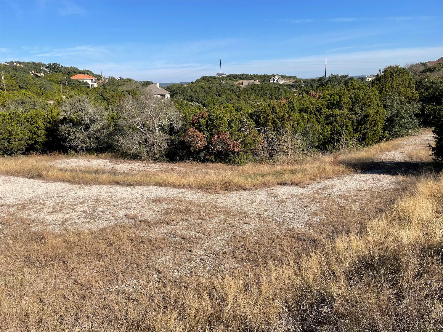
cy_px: 166
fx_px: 333
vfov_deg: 53.1
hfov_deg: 67.3
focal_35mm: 26
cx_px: 222
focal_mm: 4.2
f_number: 1.6
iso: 32
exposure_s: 1/3125
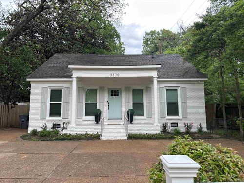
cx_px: 122
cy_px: 92
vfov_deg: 56.8
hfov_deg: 71.6
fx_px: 169
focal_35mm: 24
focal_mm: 6.86
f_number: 1.78
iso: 80
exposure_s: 1/650
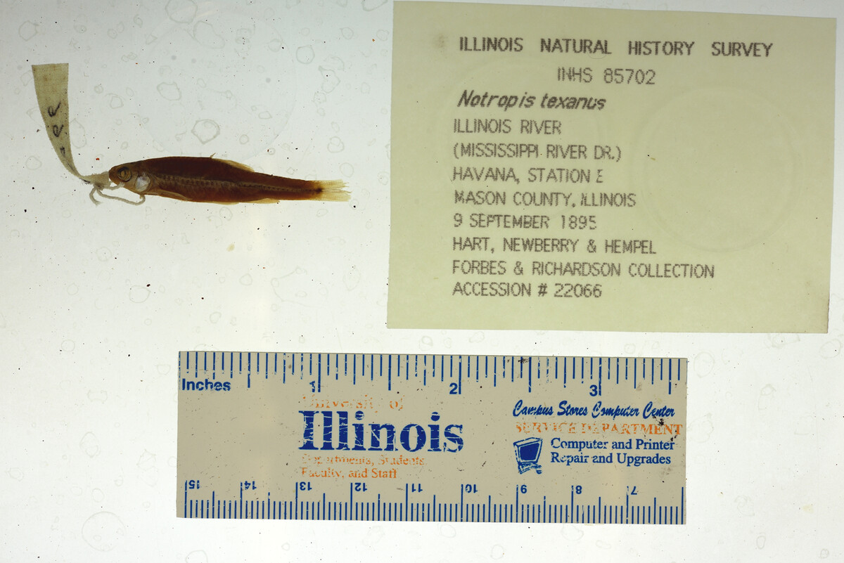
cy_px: 282
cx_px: 422
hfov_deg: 33.4
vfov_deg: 22.6
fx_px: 1407
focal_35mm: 60
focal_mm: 60
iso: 100
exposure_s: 1/200
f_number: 10
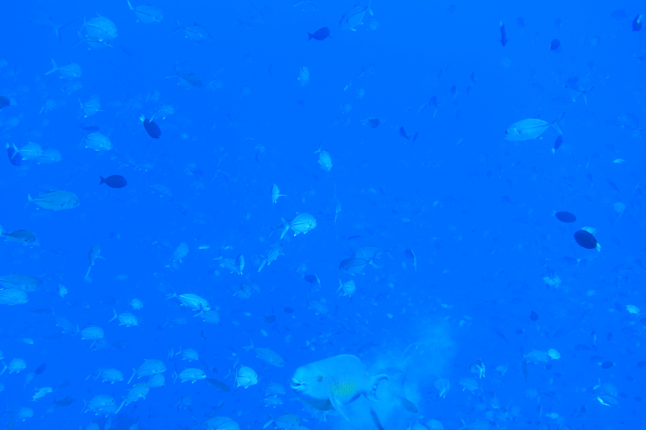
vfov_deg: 31.9
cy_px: 215
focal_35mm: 42
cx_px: 323
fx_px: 754
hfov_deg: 46.4
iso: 125
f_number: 3.5
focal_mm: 15.52
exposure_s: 1/80
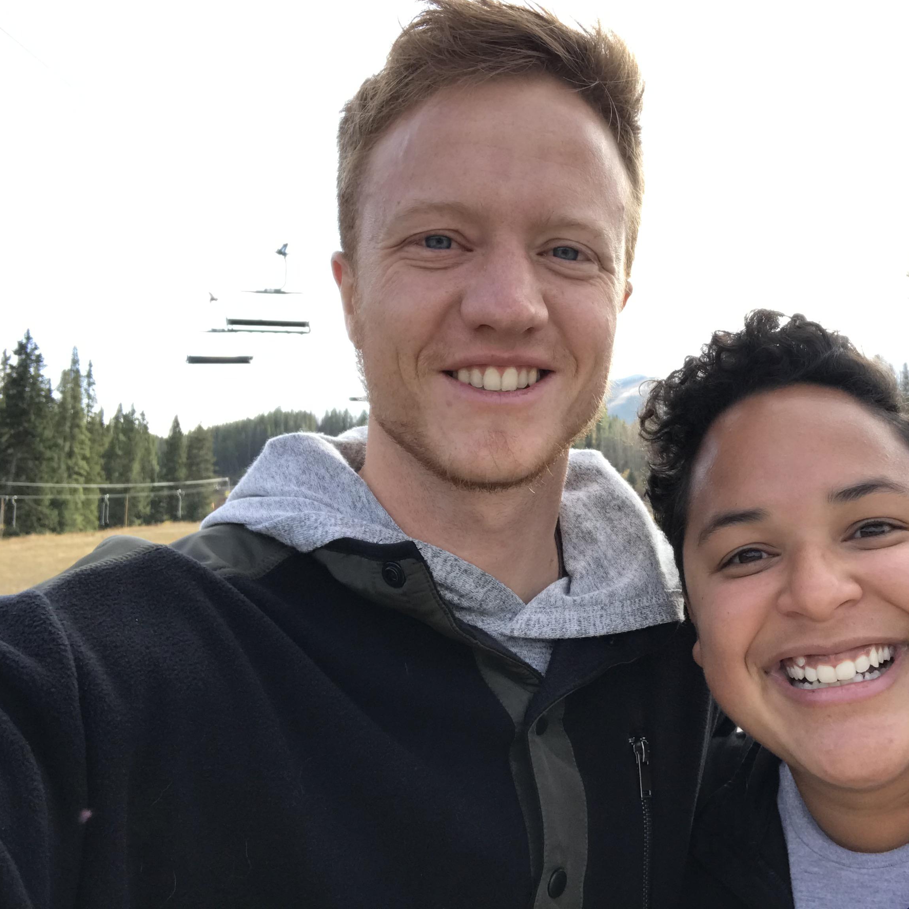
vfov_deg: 43.9
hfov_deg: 43.3
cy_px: 451
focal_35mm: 38
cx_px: 601
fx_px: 1129
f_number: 2.2
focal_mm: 2.87
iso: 25
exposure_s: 1/203
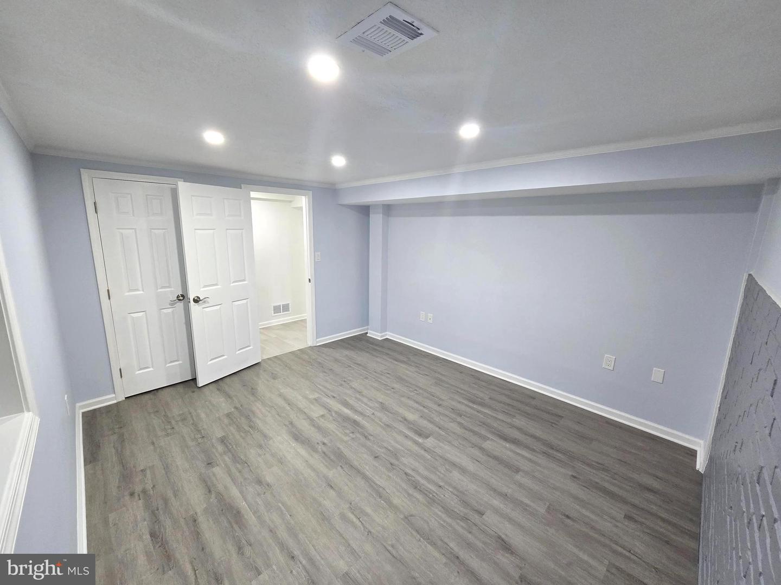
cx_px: 390
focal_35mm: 13
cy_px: 292
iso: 200
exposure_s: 1/60
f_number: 2.2
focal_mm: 2.2
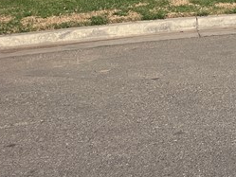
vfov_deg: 12.4
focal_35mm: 107
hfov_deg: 15.9
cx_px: 410
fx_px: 730
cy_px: -164
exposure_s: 1/2959
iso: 32
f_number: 1.6
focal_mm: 4.2
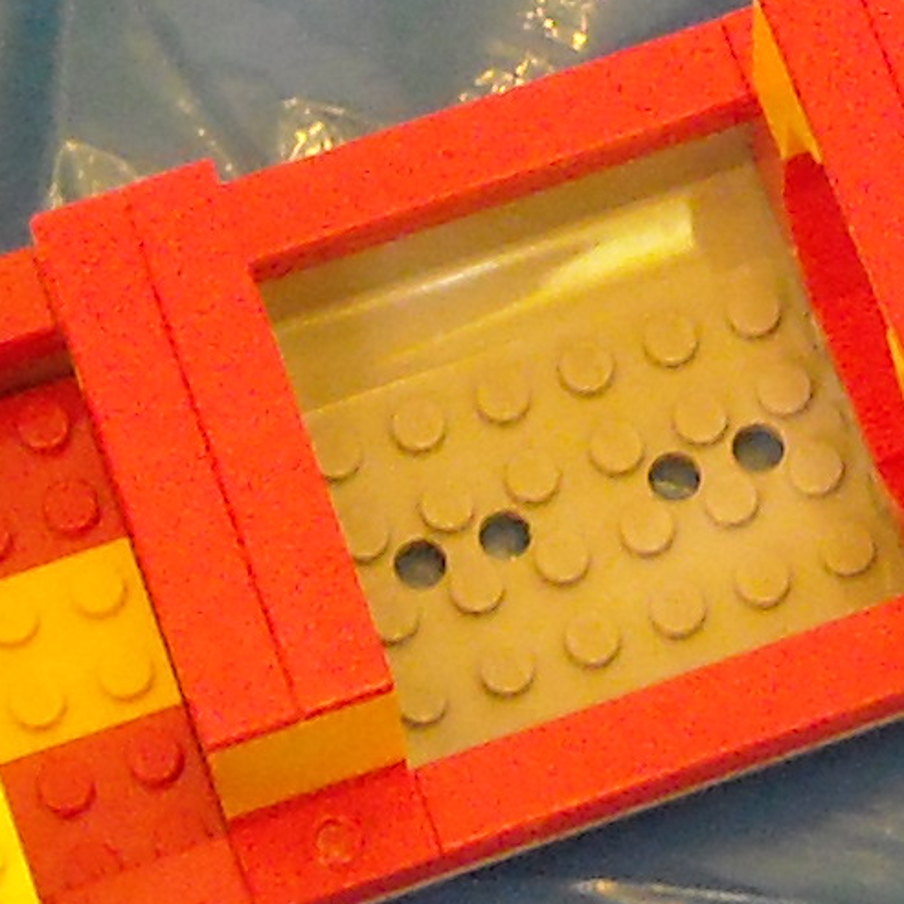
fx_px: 5702
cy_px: -349
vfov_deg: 8.9
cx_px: 693
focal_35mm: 193
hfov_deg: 9.0
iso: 400
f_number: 2.8
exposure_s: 1/28
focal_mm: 5.7
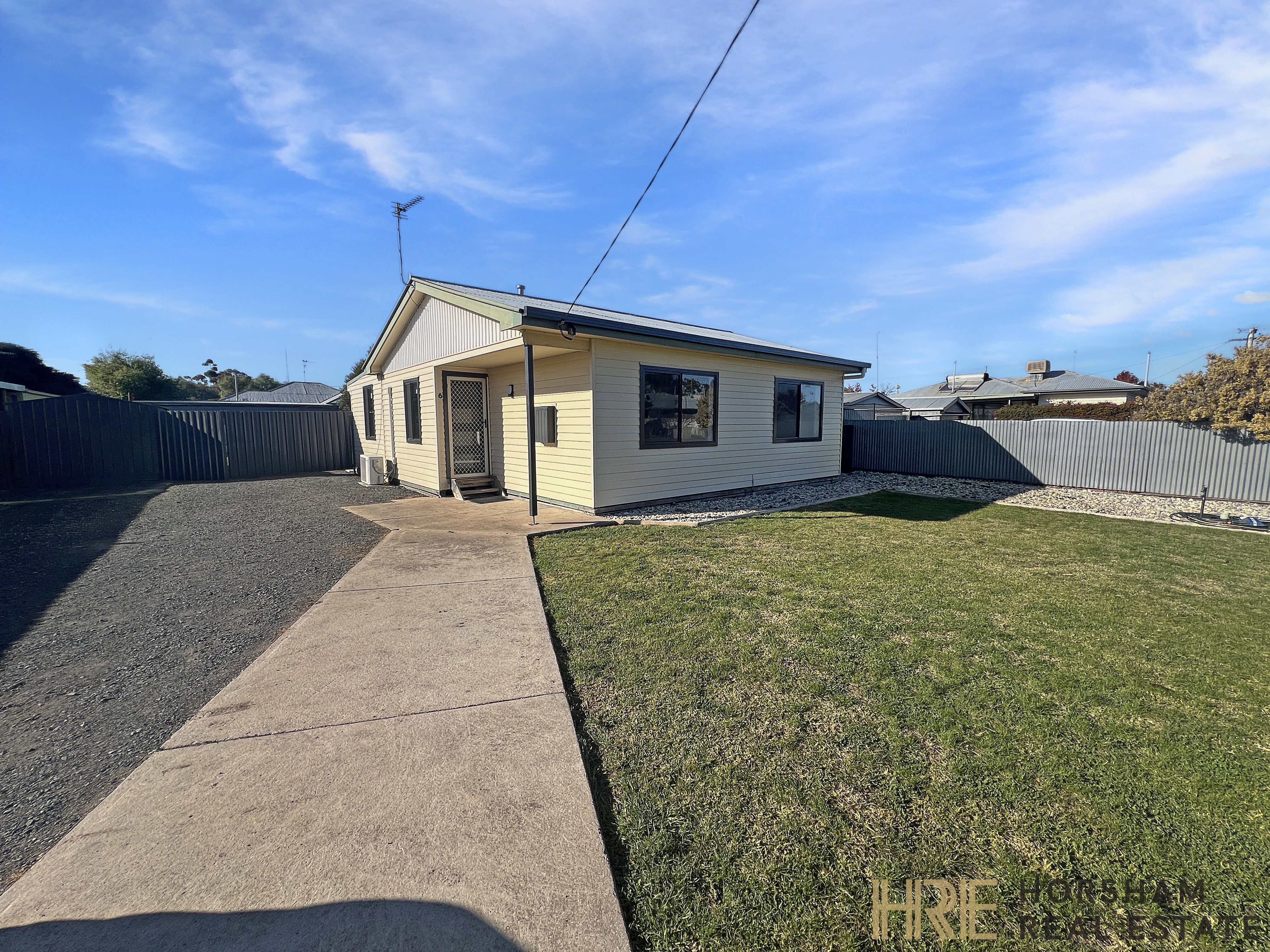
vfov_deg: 89.9
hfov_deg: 106.2
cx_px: 635
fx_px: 477
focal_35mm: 13
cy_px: 476
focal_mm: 1.57
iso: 32
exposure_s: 1/1783
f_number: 1.8
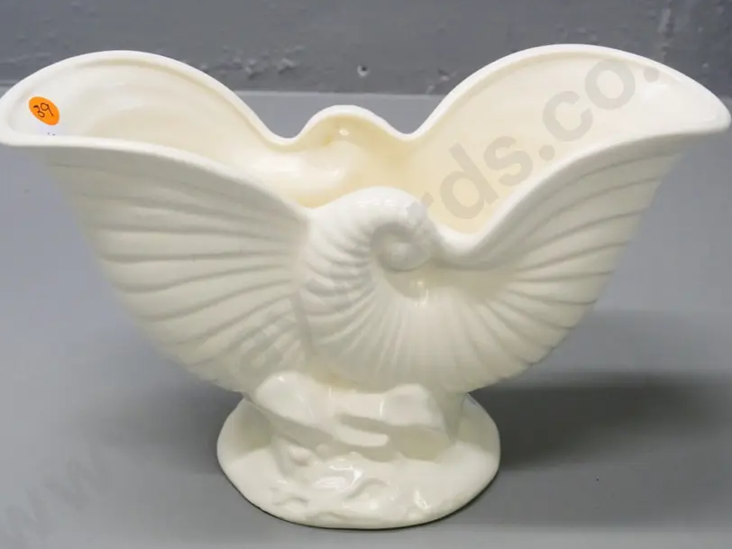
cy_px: 270
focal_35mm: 58
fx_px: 1226
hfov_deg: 33.2
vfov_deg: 25.2
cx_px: 361
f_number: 5.6
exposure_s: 1/200
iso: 3200
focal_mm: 23
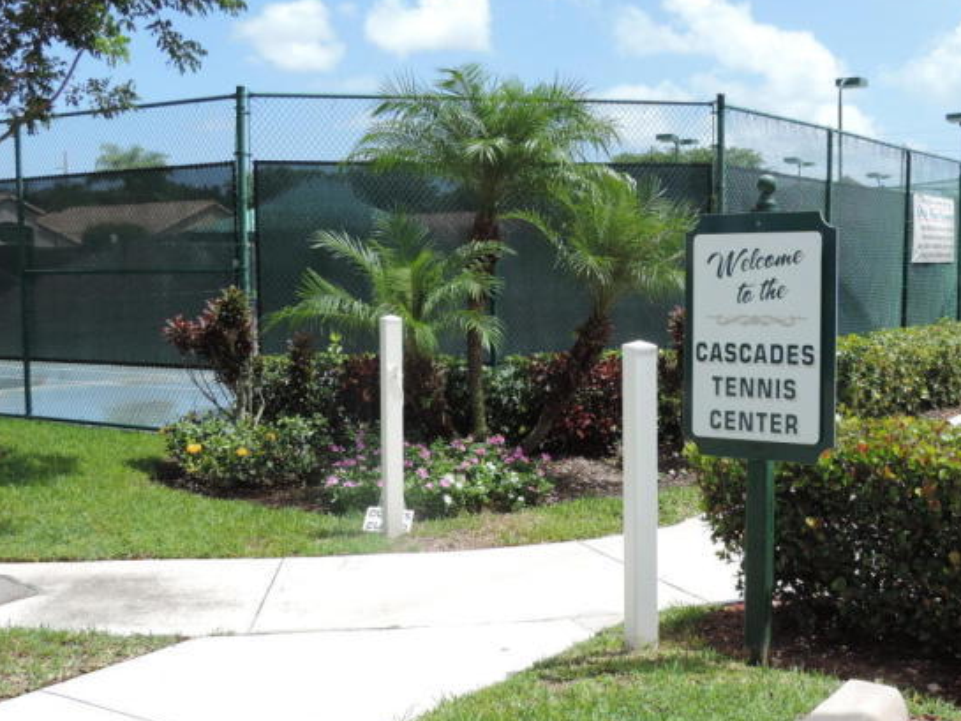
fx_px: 1305
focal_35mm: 47
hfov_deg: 40.4
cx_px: 518
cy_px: 346
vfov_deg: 30.9
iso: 80
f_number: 3.3
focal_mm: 7.1
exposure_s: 1/640
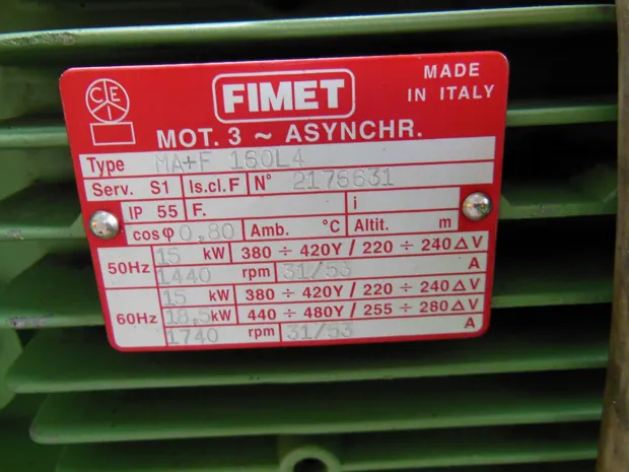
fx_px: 454
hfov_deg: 69.4
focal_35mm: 25
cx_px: 314
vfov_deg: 54.9
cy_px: 236
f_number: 3.5
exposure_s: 1/15
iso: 400
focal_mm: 4.5
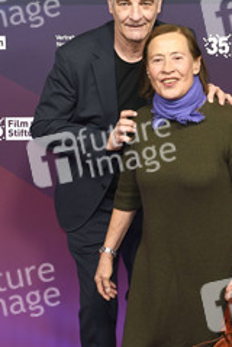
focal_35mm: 100
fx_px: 967
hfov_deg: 13.7
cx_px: 144
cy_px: 226
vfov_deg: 20.4
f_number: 5
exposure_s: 1/200
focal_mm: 60
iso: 800
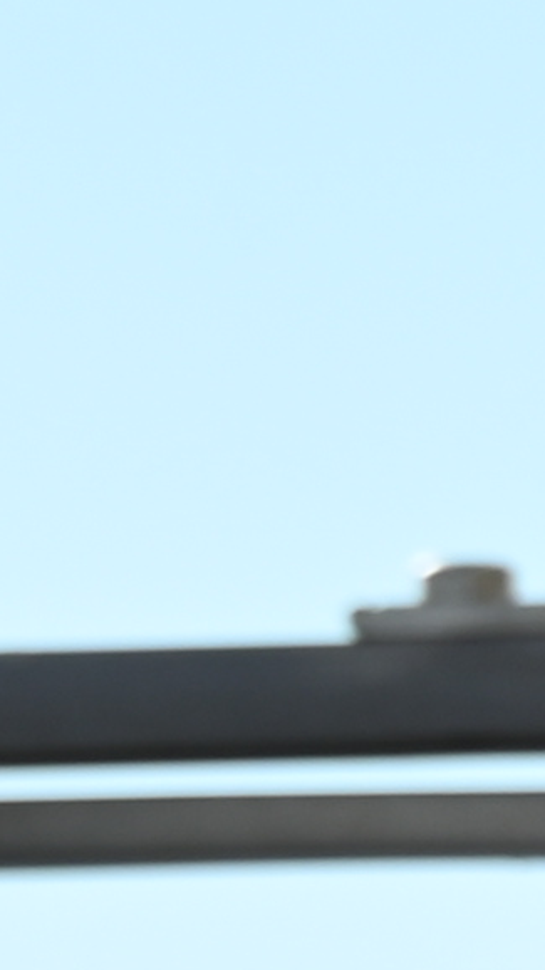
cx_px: 3937
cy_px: 2969
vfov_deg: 1.9
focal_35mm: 1145
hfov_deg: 1.0
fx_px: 29425
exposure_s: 1/200
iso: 100
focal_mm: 105
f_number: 9
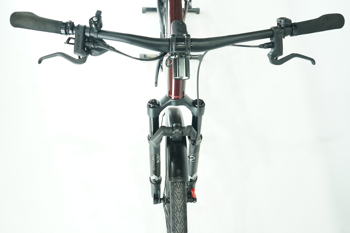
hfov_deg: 60.3
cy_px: 116
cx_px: 175
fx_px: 301
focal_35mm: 31
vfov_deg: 42.3
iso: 3200
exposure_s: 1/200
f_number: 5
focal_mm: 31
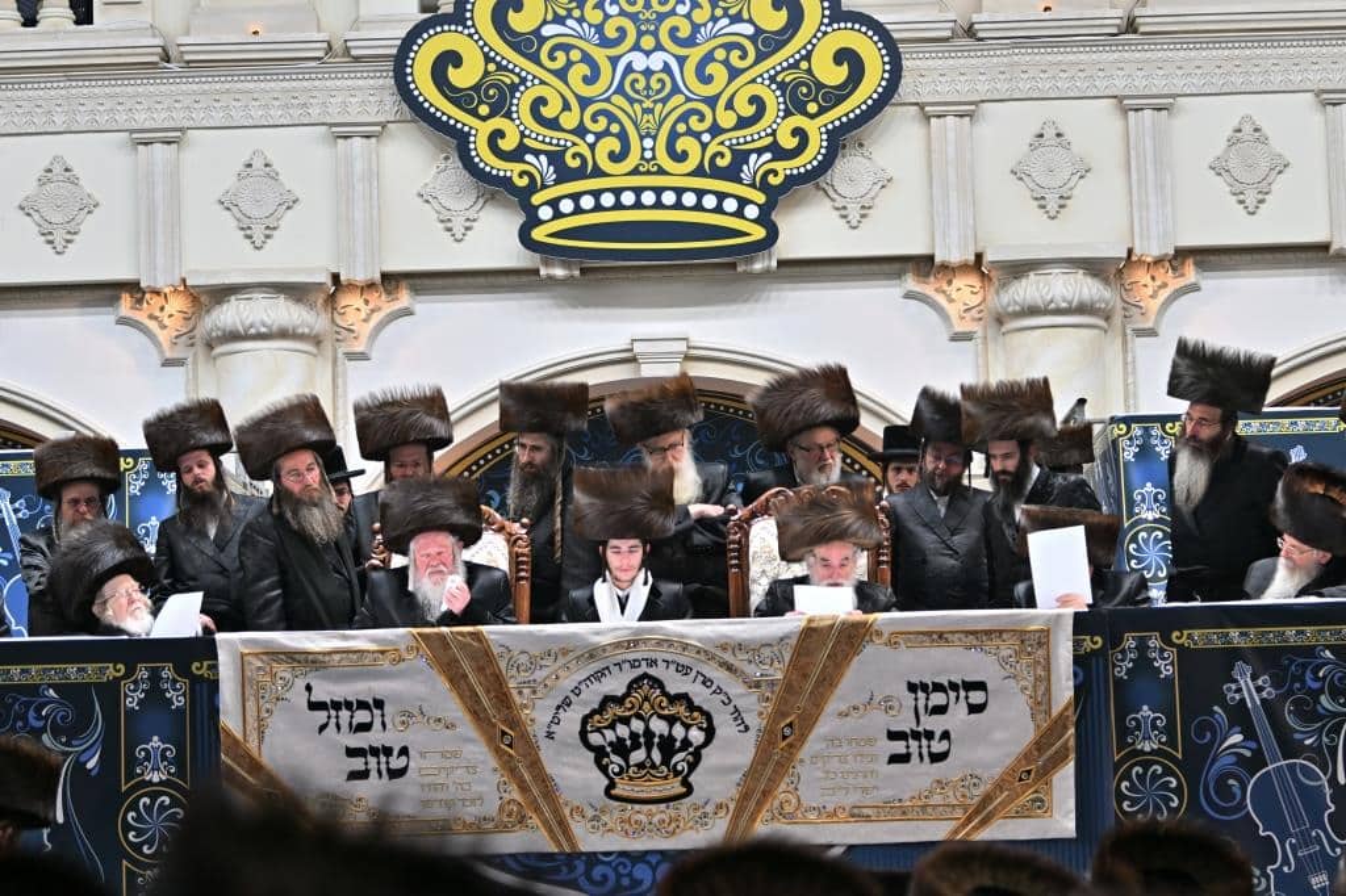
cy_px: 448
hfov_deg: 19.5
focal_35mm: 105
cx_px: 673
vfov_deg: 13.0
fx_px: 3924
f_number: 2.8
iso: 320
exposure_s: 1/320
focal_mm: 70
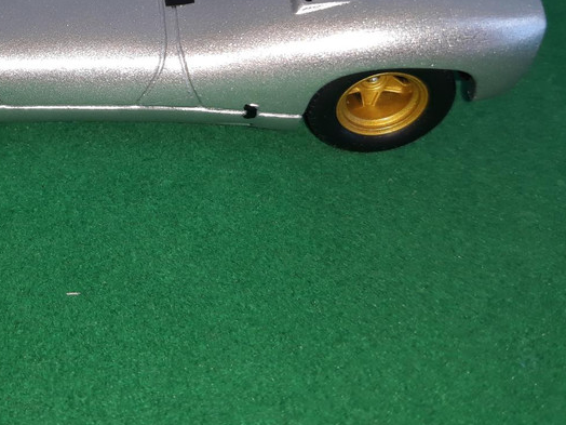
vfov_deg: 26.1
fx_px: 899
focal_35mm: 55
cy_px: 82
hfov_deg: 33.3
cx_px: 71
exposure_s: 1/482
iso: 40
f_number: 1.7
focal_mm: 3.71
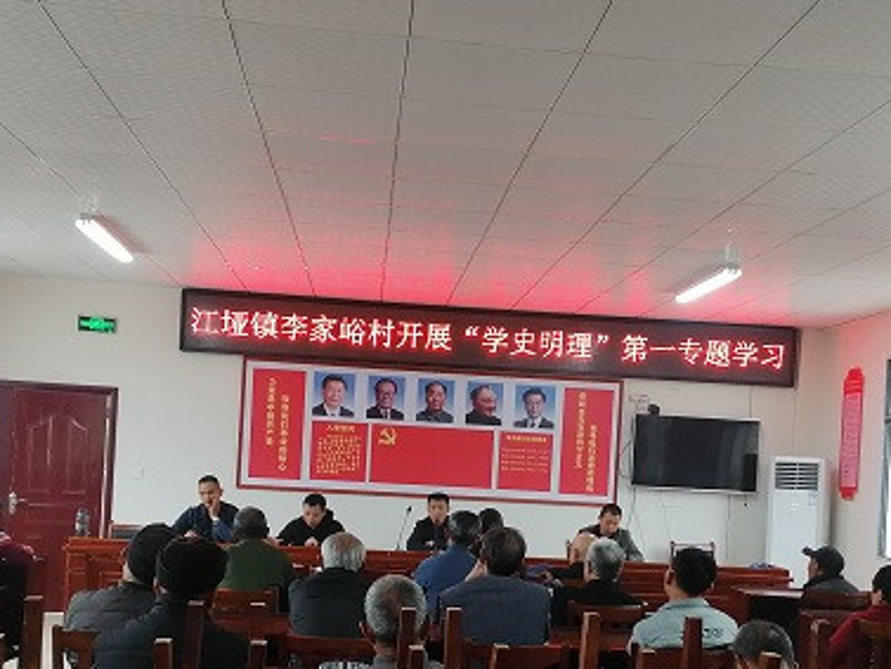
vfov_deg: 33.2
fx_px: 1107
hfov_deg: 43.8
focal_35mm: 43
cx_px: 451
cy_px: 463
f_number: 1.8
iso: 160
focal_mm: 5.3
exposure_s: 1/36
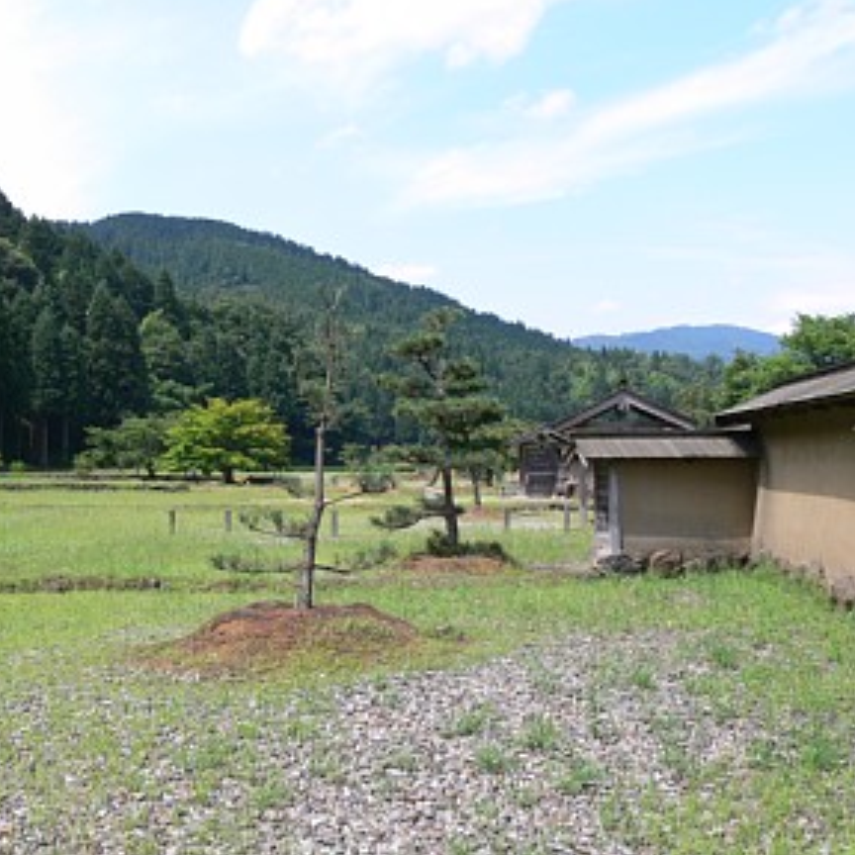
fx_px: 1202
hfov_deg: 39.0
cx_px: 338
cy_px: 416
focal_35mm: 43
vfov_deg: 39.2
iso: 80
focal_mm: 7.4
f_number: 5.6
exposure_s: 1/160
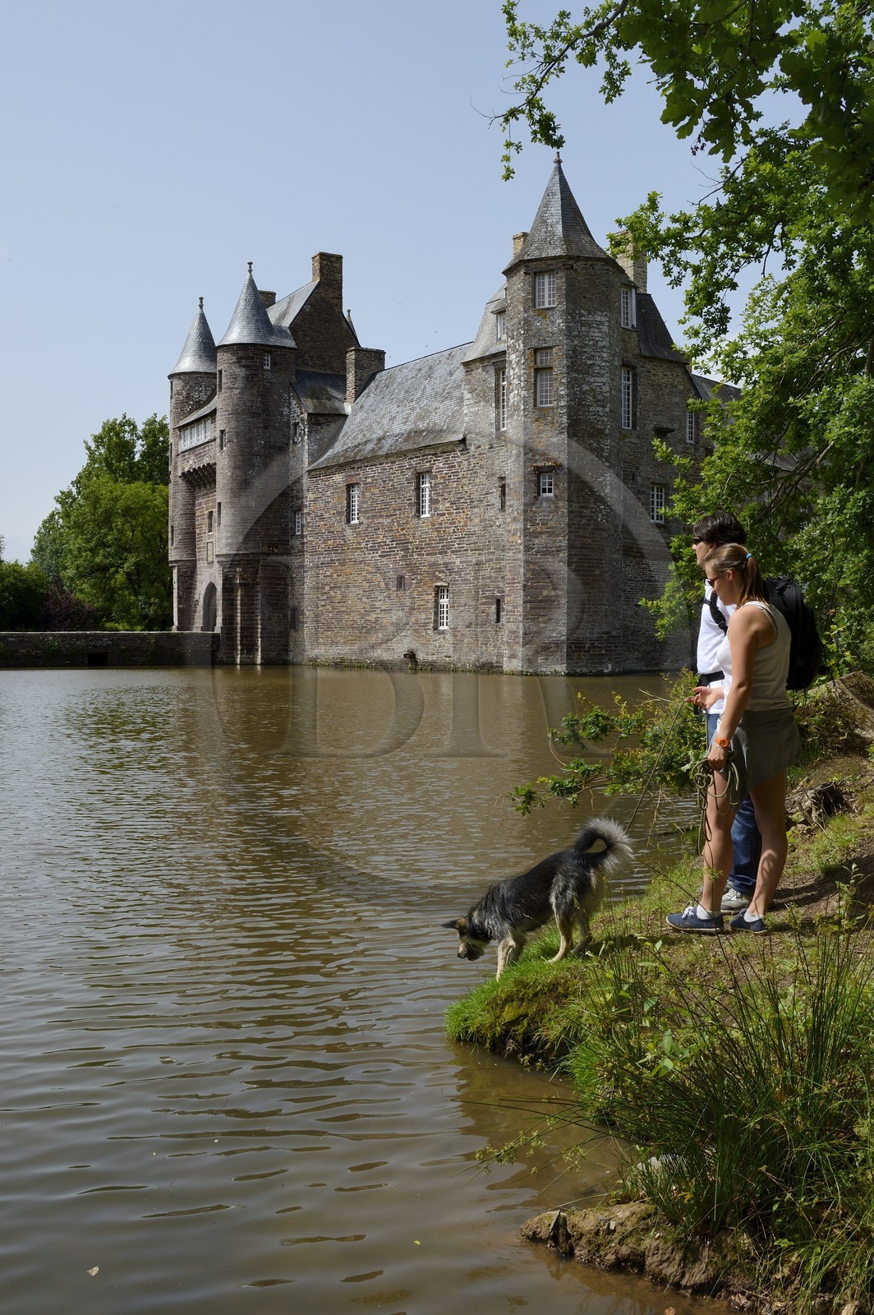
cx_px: 437
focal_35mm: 32
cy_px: 658
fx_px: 1167
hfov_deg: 41.0
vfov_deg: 58.8
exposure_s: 1/200
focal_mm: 32
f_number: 14
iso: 200
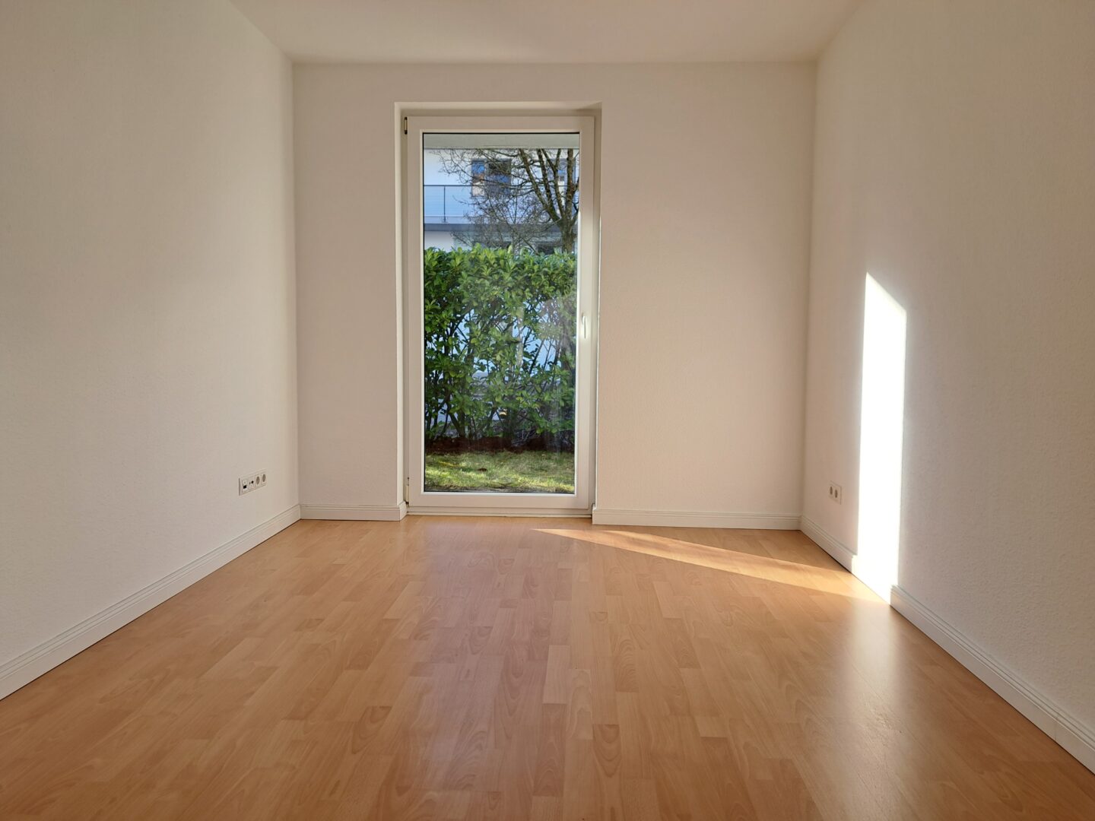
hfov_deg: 71.6
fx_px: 759
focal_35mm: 24
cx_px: 548
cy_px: 410
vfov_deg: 56.8
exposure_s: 1/100
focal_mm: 5.23
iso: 50
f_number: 1.8
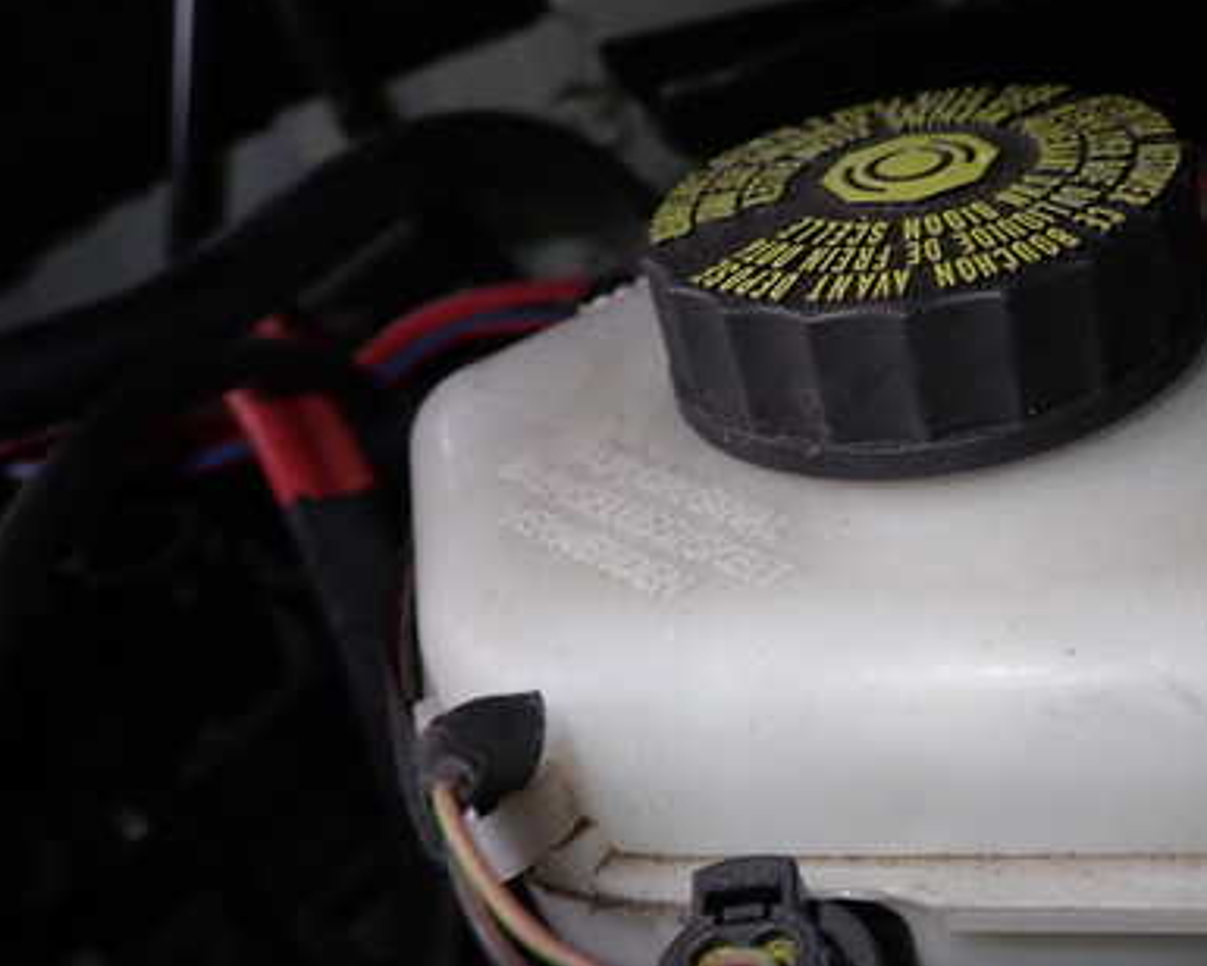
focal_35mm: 38
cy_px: 543
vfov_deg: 39.1
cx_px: 912
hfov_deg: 46.2
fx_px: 1357
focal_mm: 4.5
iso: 200
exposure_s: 1/30
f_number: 5.6
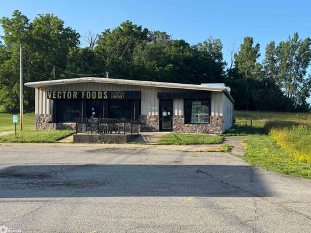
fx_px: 440
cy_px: 115
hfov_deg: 38.9
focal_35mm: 49
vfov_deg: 29.7
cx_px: 158
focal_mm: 6.76
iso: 64
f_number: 1.78
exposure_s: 1/2045
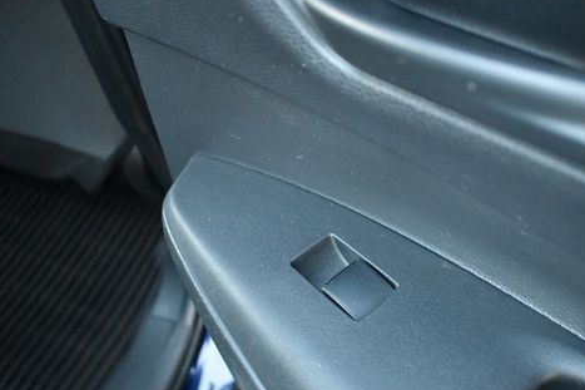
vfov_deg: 35.9
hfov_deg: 51.1
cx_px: 381
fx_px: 601
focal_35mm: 37
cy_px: 221
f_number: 3.5
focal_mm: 18
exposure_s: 1/125
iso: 4000
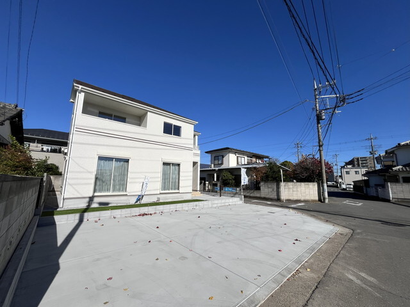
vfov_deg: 85.7
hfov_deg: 102.1
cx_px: 205
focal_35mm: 14
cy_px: 154
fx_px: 166
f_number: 2.4
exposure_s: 1/2660
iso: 32
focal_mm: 1.54
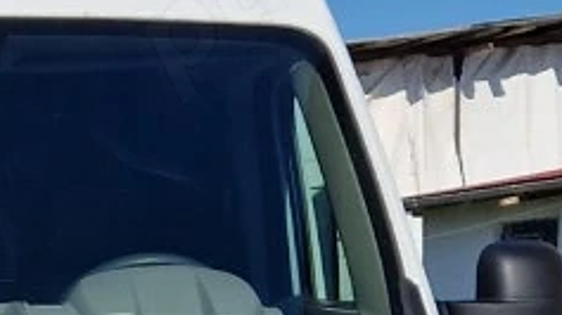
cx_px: -62
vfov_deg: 8.2
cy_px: 593
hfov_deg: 14.9
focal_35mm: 141
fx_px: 2100
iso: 50
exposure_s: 1/5000
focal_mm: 5.4
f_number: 1.8
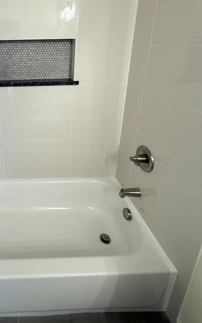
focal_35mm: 21
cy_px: 98
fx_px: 185
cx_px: 32
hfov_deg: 52.4
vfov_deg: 78.6
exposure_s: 1/120
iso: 400
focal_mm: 2.22
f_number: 2.2
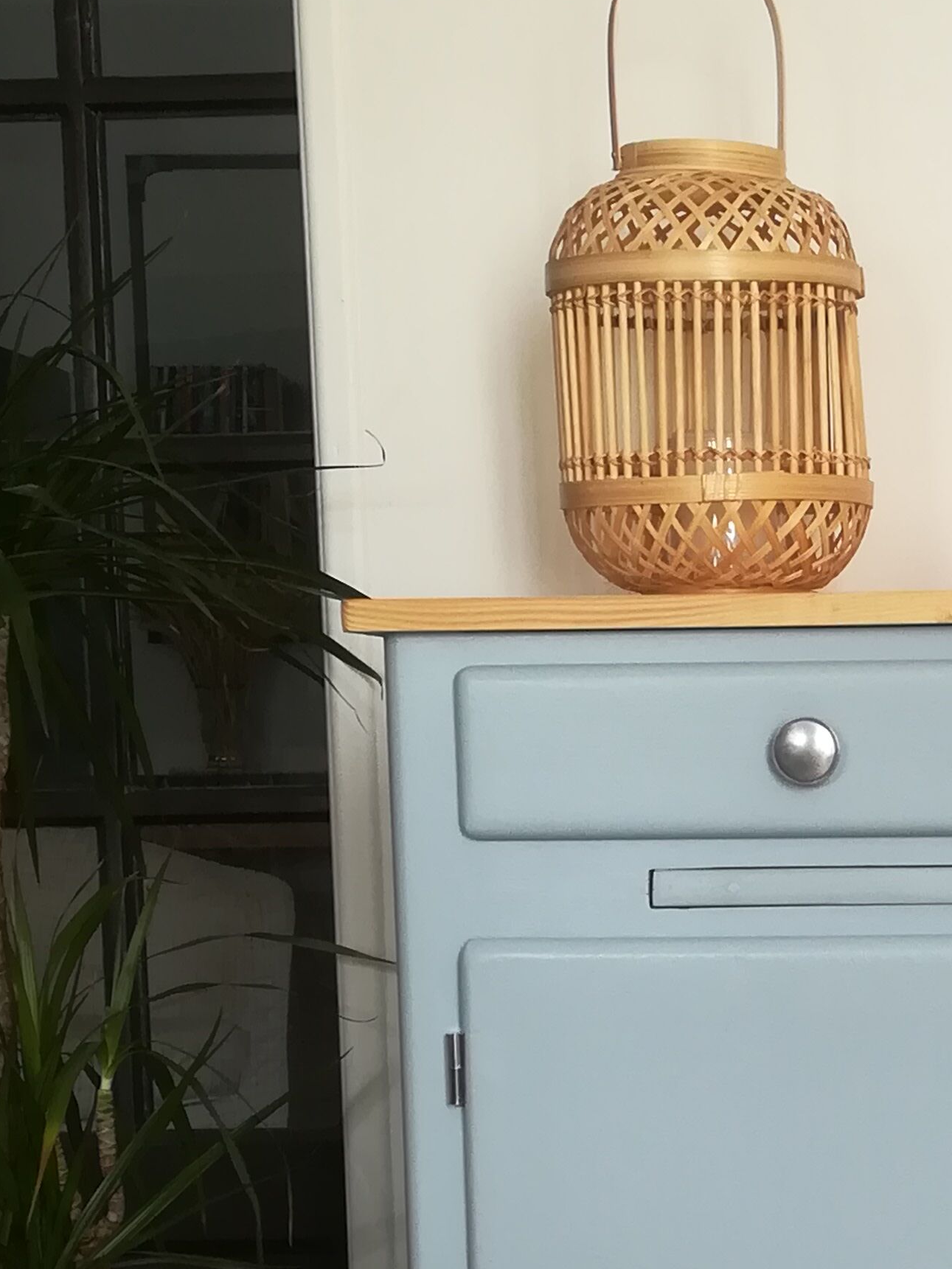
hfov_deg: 17.2
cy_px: 1051
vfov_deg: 23.2
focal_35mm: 83
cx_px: 1035
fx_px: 3043
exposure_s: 1/33.3
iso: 80
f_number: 2.2
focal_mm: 3.83
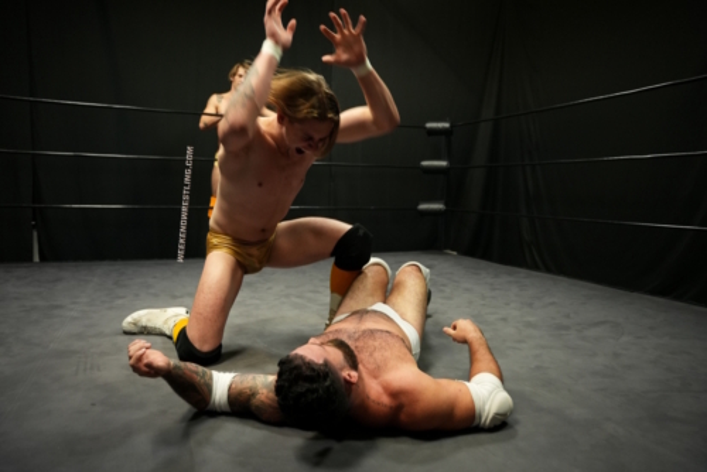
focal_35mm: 24
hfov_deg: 73.7
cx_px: 354
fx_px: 472
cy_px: 236
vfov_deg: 53.2
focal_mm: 24
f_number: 2.8
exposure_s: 1/125
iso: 3200
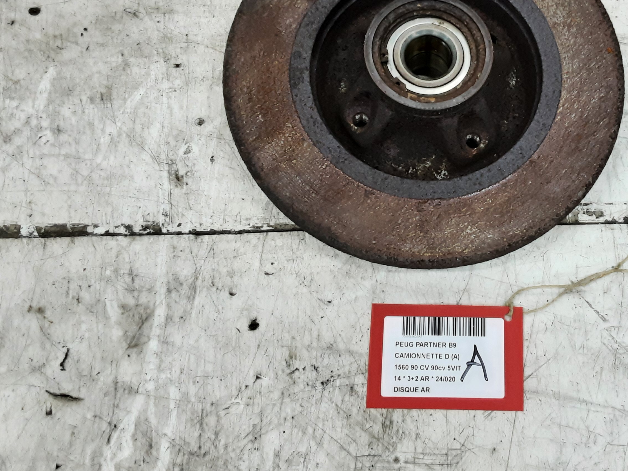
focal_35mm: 39
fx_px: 708
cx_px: 435
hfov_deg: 46.8
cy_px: 173
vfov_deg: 36.6
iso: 200
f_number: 1.9
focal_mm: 2.91
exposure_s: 1/50
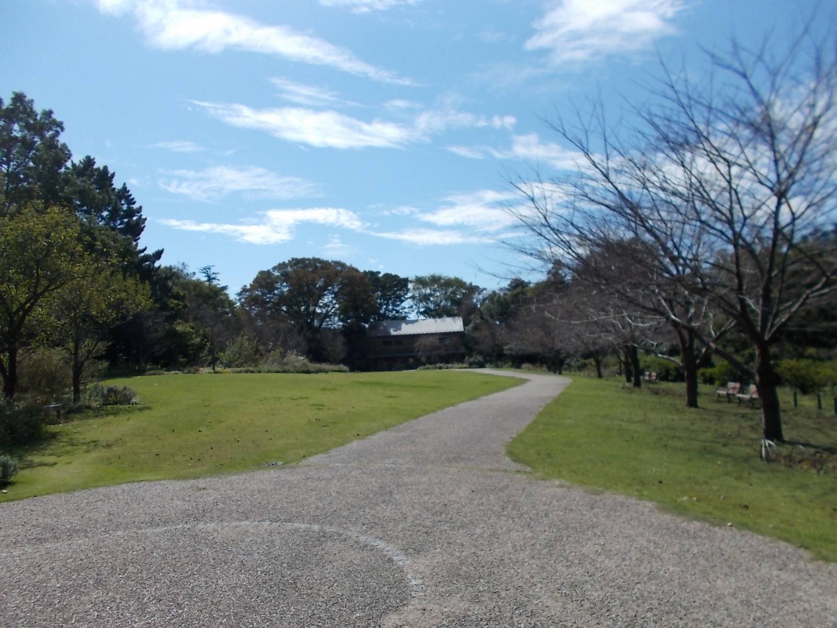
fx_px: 629
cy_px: 314
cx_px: 418
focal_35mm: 26
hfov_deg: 67.3
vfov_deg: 53.1
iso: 80
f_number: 8
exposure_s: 1/250
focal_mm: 4.6
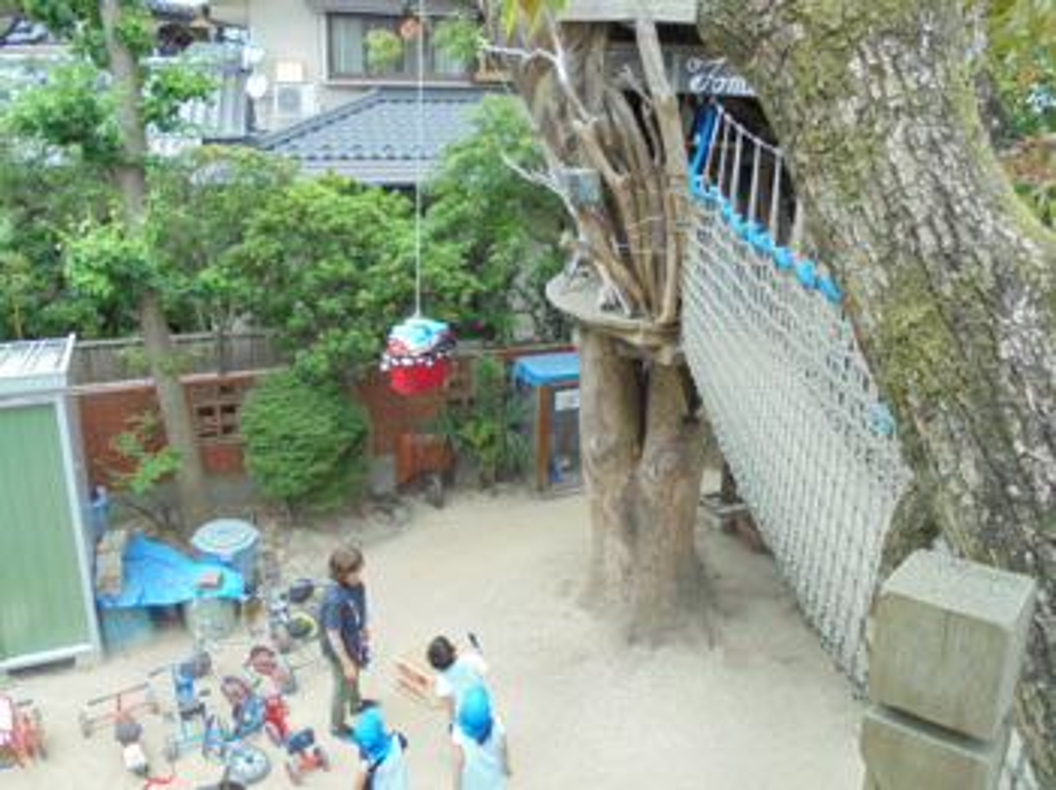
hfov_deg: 61.7
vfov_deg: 48.2
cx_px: 528
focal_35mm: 29
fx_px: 884
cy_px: 395
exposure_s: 1/160
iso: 100
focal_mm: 5.3
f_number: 3.7
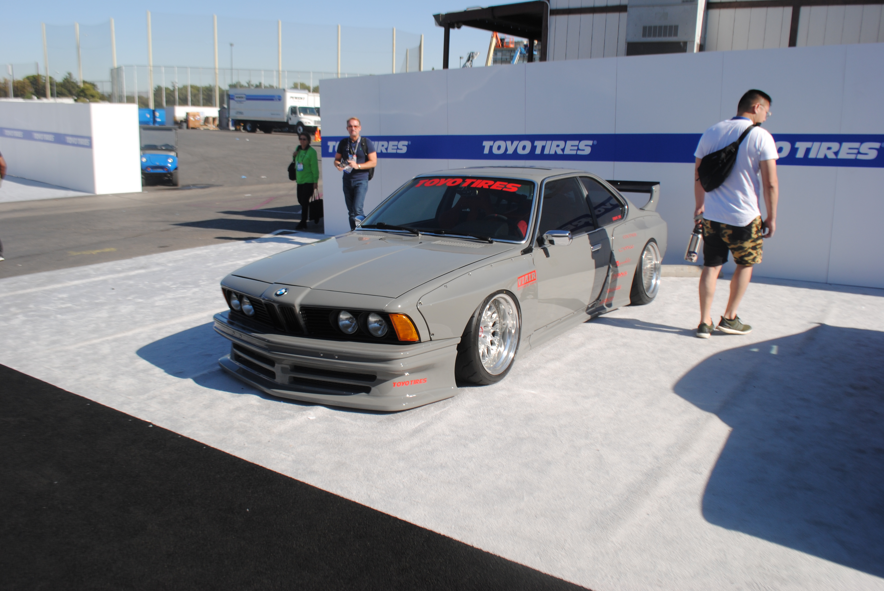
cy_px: 296
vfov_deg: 48.0
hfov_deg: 67.3
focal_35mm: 27
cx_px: 442
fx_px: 664
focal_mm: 18
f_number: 8
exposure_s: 1/250
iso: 100
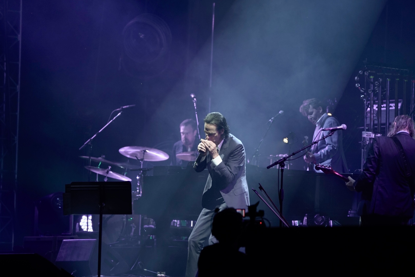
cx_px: 208
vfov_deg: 5.5
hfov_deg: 8.2
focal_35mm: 250
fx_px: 2884
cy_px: 138
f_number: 5.6
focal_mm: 250
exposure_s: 1/200
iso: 1600
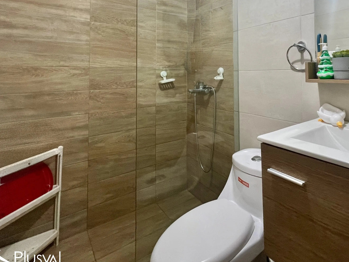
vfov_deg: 62.2
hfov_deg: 77.7
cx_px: 246
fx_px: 202
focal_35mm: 20
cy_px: 66
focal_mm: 1.57
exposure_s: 1/60
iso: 320
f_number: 1.8
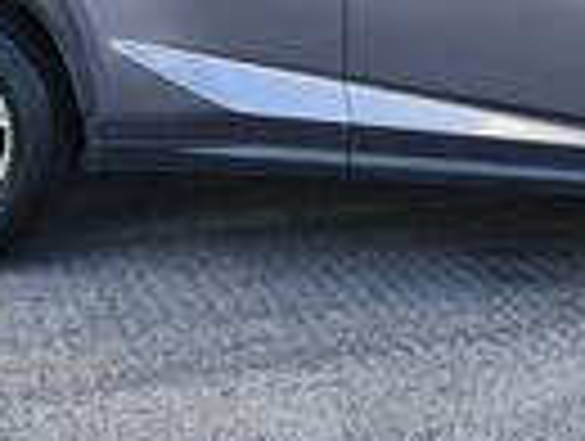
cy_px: -194
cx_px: 464
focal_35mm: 89
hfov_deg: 21.7
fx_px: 1507
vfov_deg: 15.5
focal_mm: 5.4
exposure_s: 1/180
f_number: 1.8
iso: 50
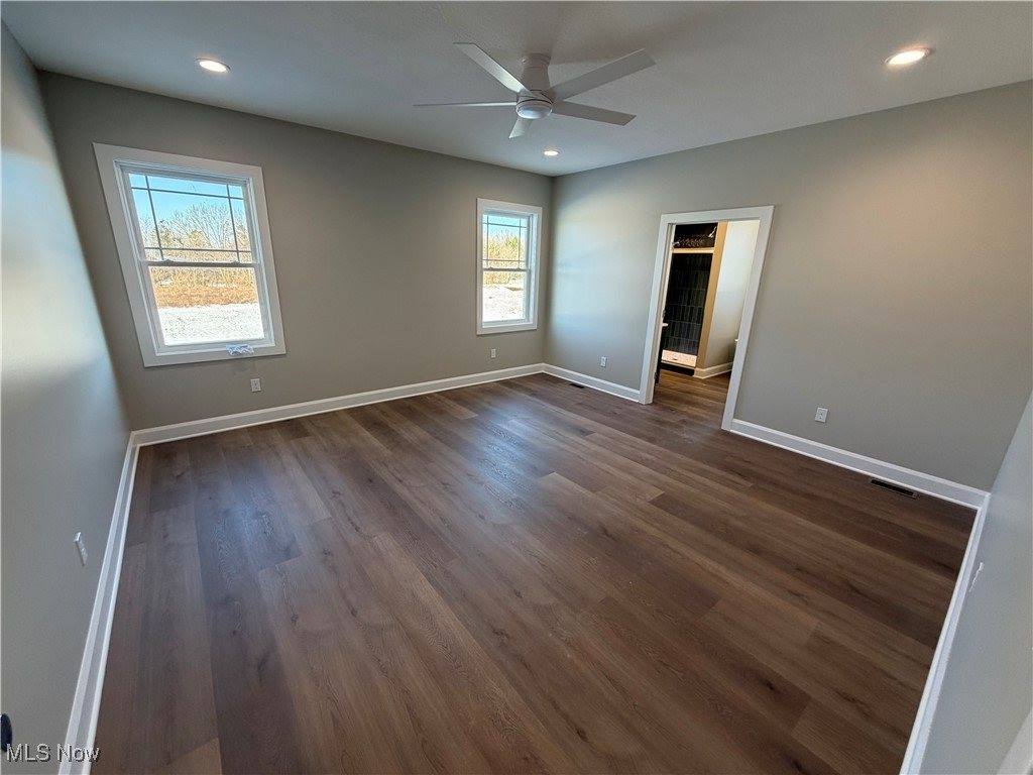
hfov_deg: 102.1
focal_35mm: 14
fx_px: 418
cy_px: 388
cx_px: 516
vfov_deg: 85.7
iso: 160
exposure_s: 1/120
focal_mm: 2.22
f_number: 2.2
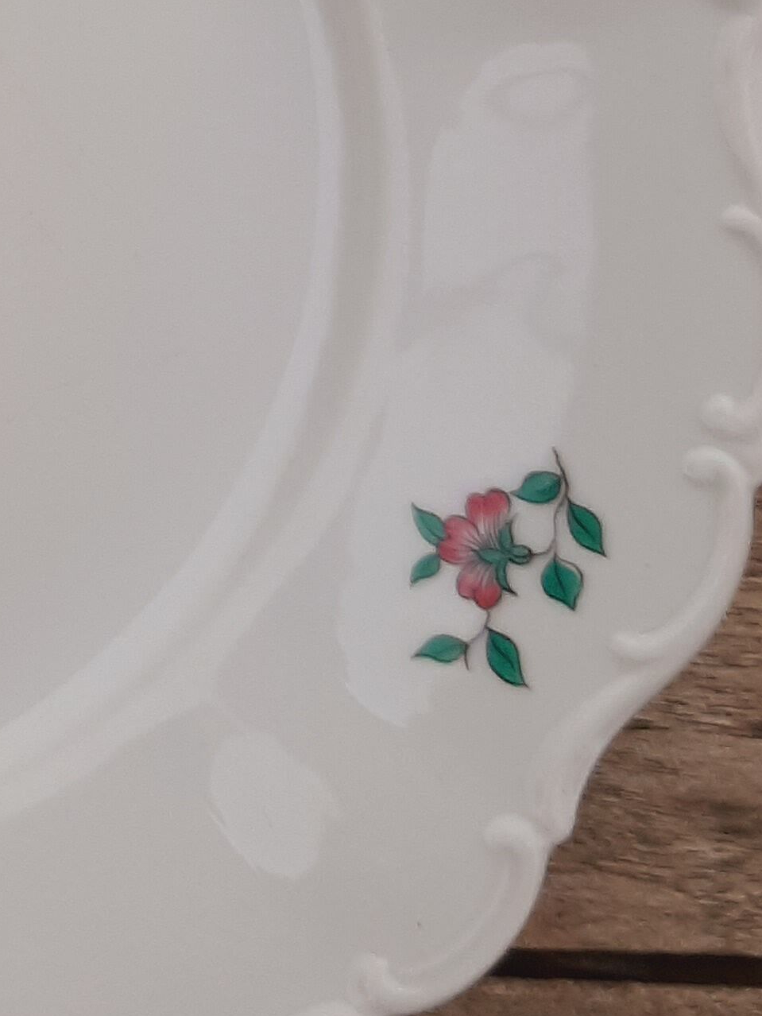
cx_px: -310
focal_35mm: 82
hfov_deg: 16.7
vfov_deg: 22.8
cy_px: -17
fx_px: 2406
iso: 40
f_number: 1.7
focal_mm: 3.93
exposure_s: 1/570
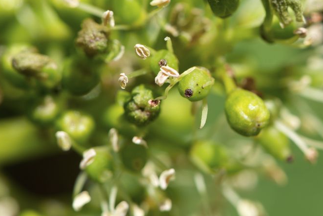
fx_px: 1822
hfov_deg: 10.1
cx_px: 262
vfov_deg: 6.8
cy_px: 57
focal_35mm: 203
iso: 250
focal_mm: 105
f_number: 11
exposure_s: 1/125
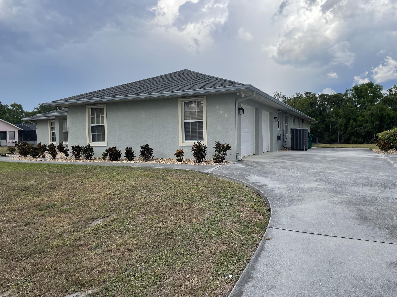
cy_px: 148
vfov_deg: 53.1
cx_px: 198
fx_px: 298
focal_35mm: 26
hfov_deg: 67.3
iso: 32
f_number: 1.6
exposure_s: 1/2257
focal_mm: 4.2
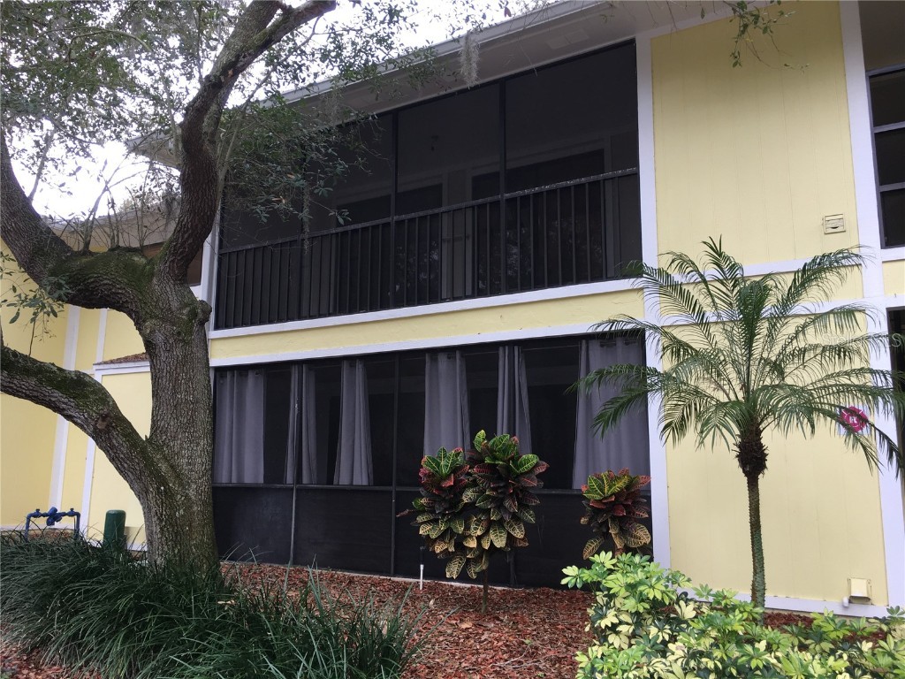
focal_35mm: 29
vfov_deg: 48.2
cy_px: 340
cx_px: 452
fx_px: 758
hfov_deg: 61.7
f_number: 2.2
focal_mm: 4.15
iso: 32
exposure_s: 1/120
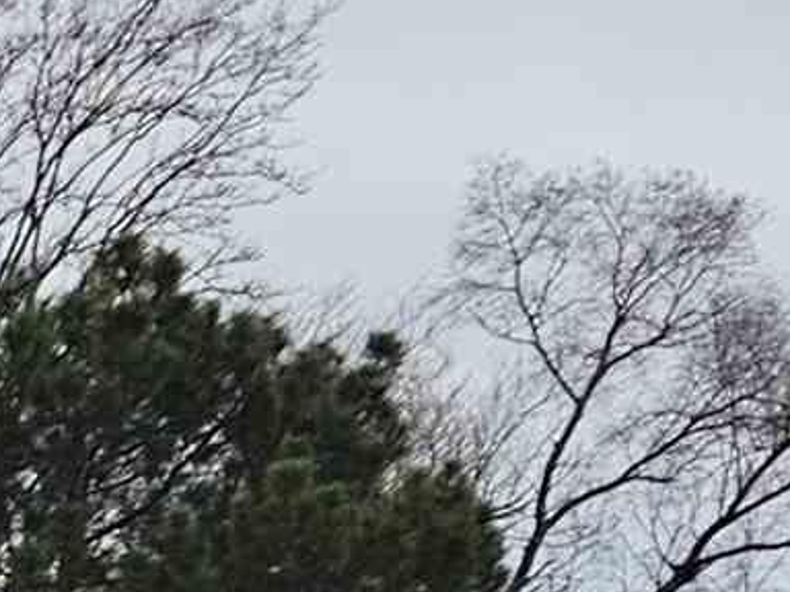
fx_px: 4199
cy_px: 1628
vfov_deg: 7.3
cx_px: -1362
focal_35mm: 184
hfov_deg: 9.2
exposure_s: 1/939
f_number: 1.8
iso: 25
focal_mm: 5.4
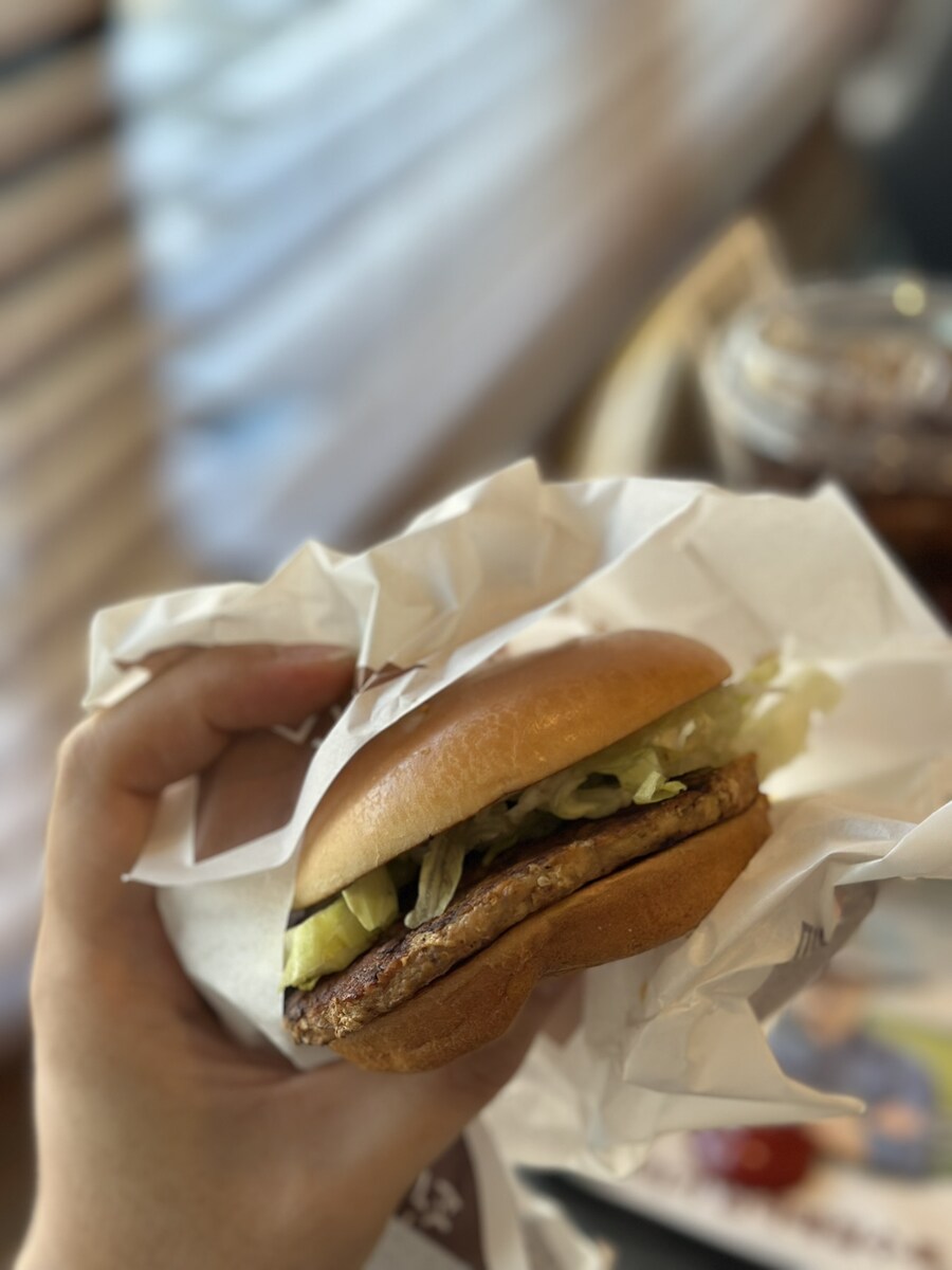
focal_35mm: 48
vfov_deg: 39.7
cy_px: 635
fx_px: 1760
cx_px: 476
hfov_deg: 30.3
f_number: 1.78
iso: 125
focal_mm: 6.86
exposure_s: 1/172
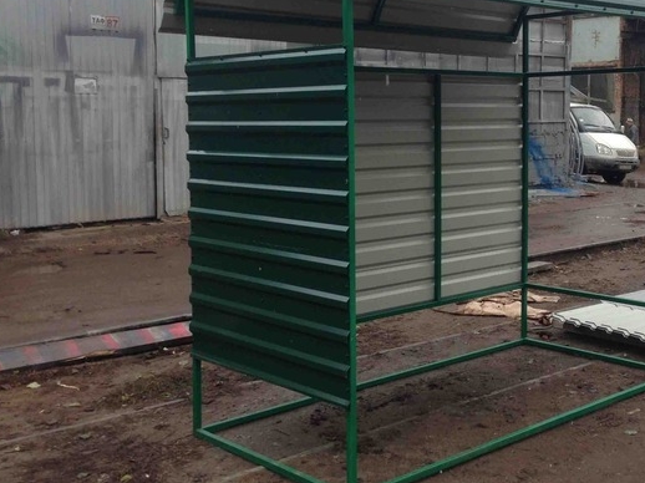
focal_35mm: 51
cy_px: 181
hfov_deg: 37.0
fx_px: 950
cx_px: 441
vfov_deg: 28.4
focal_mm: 4.12
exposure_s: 1/240
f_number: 2.4
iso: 50
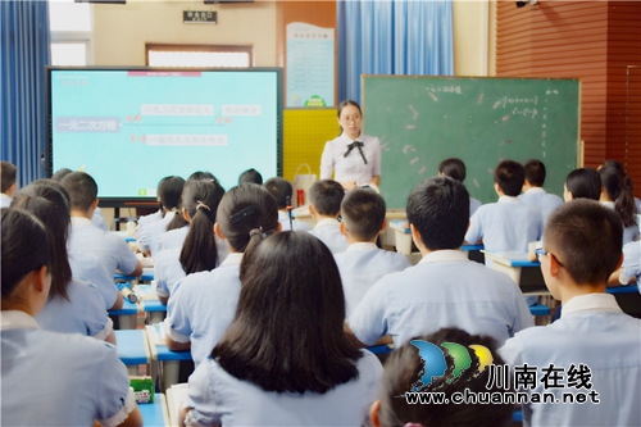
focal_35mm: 57
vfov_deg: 23.8
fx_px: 1015
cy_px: 214
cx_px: 320
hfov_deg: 35.1
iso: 100
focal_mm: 38
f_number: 4.5
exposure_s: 1/15
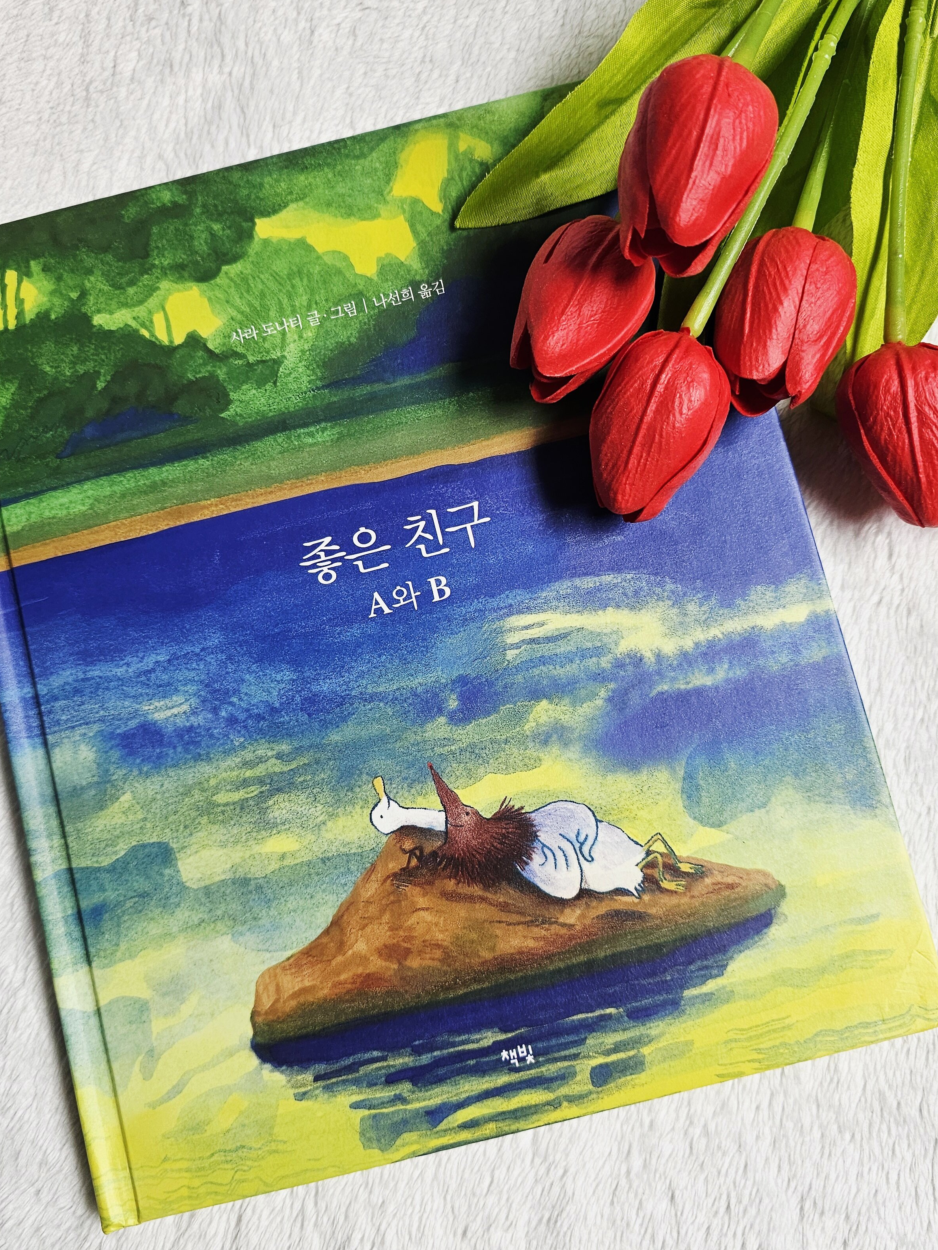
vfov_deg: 61.6
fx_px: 1048
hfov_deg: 48.2
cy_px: 603
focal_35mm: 29
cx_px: 461
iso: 100
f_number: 1.7
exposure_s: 1/182
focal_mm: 6.3
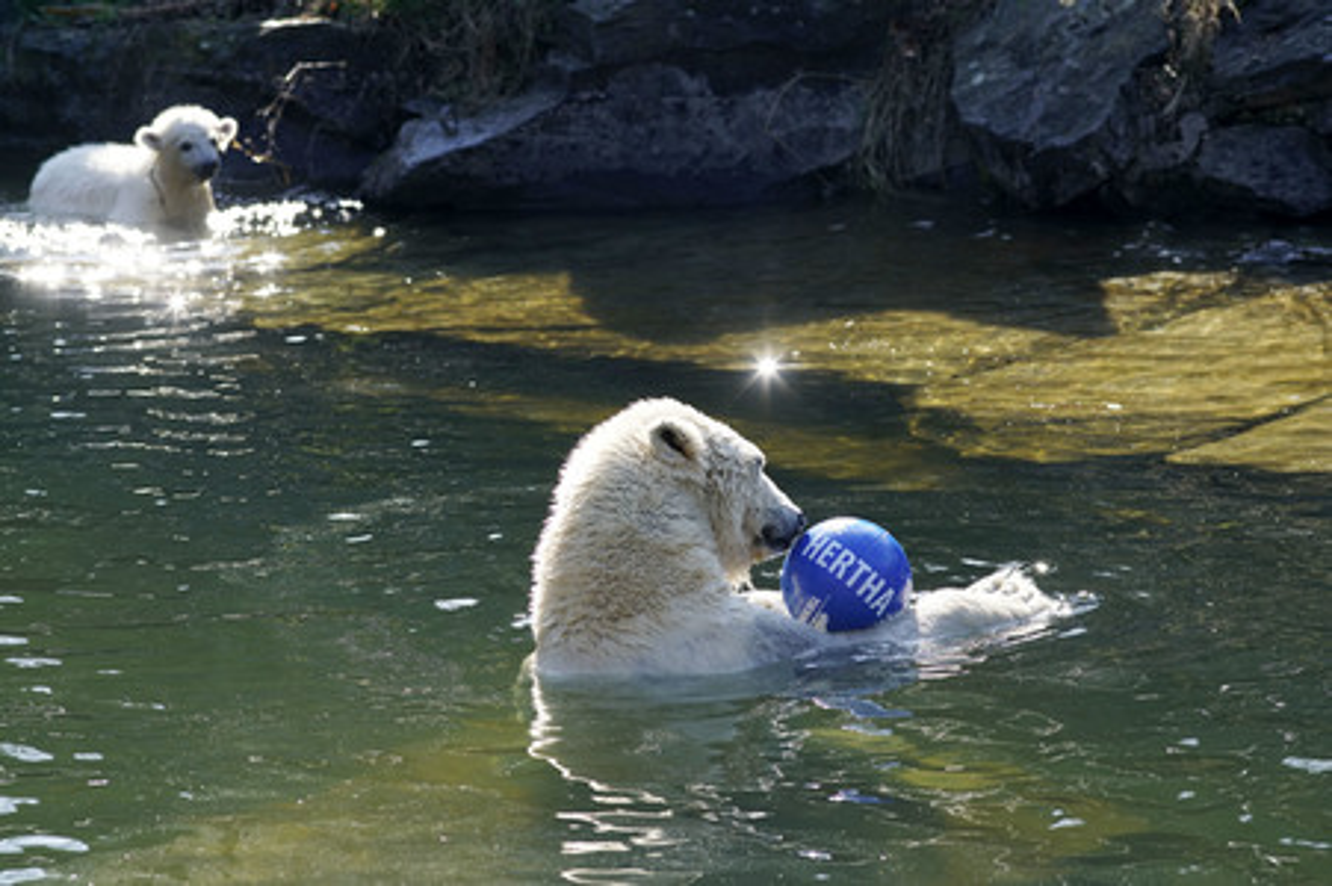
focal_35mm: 200
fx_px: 7394
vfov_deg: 6.9
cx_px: 666
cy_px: 443
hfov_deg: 10.3
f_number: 5
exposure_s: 1/1250
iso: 640
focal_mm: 200
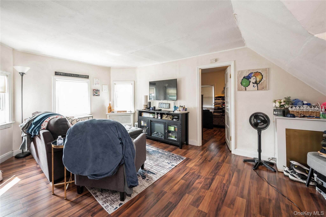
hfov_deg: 104.3
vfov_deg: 81.1
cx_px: 163
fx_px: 127
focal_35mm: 14
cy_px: 108
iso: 200
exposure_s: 1
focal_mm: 14
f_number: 11
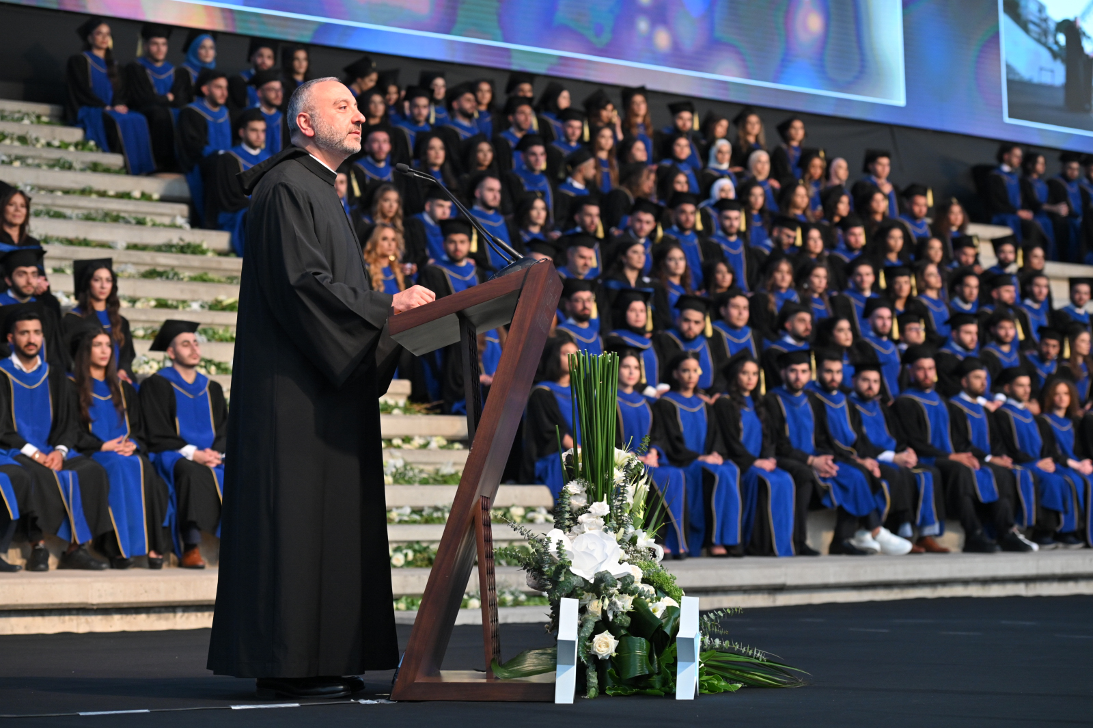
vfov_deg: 15.9
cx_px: 546
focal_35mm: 86
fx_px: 2610
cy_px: 364
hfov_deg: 23.7
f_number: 4
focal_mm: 86
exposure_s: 1/320
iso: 2000
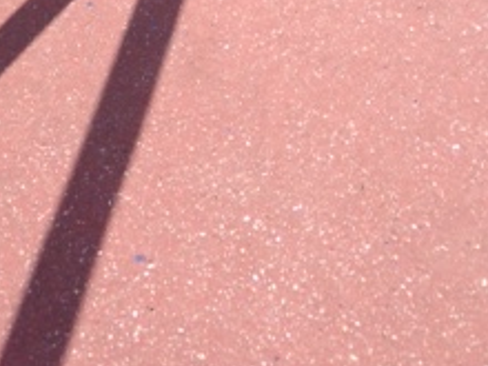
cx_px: 80
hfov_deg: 20.2
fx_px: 1353
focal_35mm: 96
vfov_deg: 13.5
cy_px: -326
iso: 50
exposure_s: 1/935
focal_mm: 4.12
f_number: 2.4
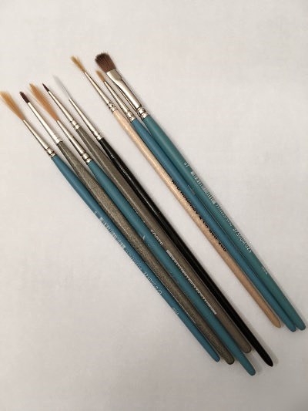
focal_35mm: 29
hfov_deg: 48.2
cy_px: 206
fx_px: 344
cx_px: 154
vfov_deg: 61.6
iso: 125
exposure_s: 1/33
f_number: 2.2
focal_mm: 4.15
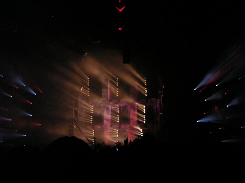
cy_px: 92
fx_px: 269
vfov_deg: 37.7
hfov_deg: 49.0
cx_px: 122
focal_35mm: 38
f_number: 2.8
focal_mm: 6
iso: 200
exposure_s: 1/45
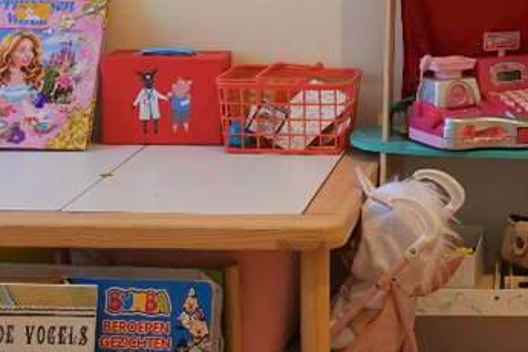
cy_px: -178
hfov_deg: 21.0
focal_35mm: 94
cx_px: 517
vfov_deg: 13.7
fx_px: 1379
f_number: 1.8
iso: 200
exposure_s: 1/30
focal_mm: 8.8
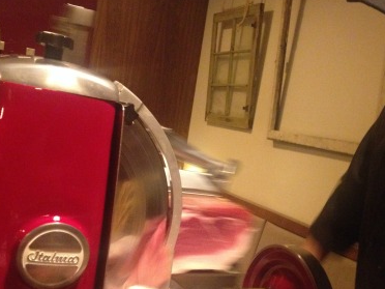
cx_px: 231
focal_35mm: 47
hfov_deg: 40.3
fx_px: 523
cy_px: 189
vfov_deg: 30.7
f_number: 2.4
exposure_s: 1/15
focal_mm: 4.28
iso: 500
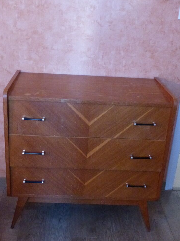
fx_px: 347
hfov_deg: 29.1
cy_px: 122
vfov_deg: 38.2
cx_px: 90
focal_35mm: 50
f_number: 2.8
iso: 1600
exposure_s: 1/15
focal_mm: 8.7
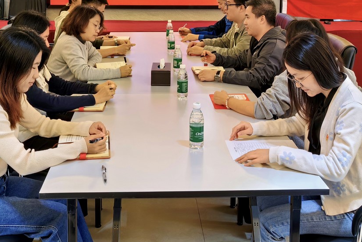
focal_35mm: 49
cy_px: 21
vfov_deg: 26.5
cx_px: 172
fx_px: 493
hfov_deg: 40.3
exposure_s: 1/33.3
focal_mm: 5.75
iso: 125
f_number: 4
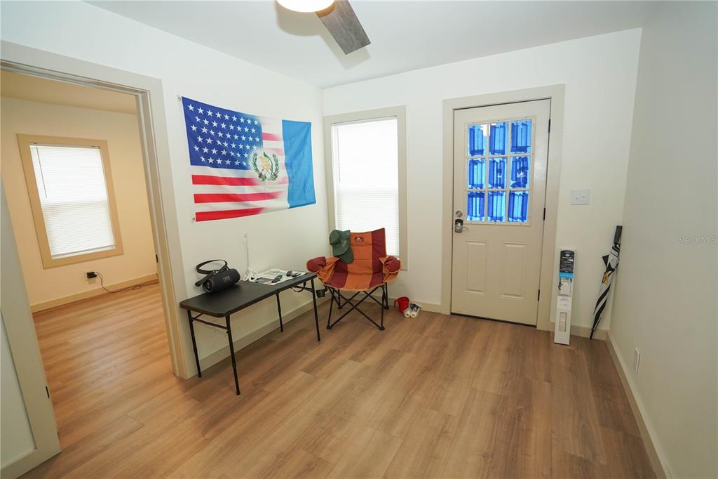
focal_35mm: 16
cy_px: 240
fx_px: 319
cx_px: 359
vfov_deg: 73.7
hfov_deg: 96.8
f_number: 4
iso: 1600
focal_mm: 16
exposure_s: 1/160
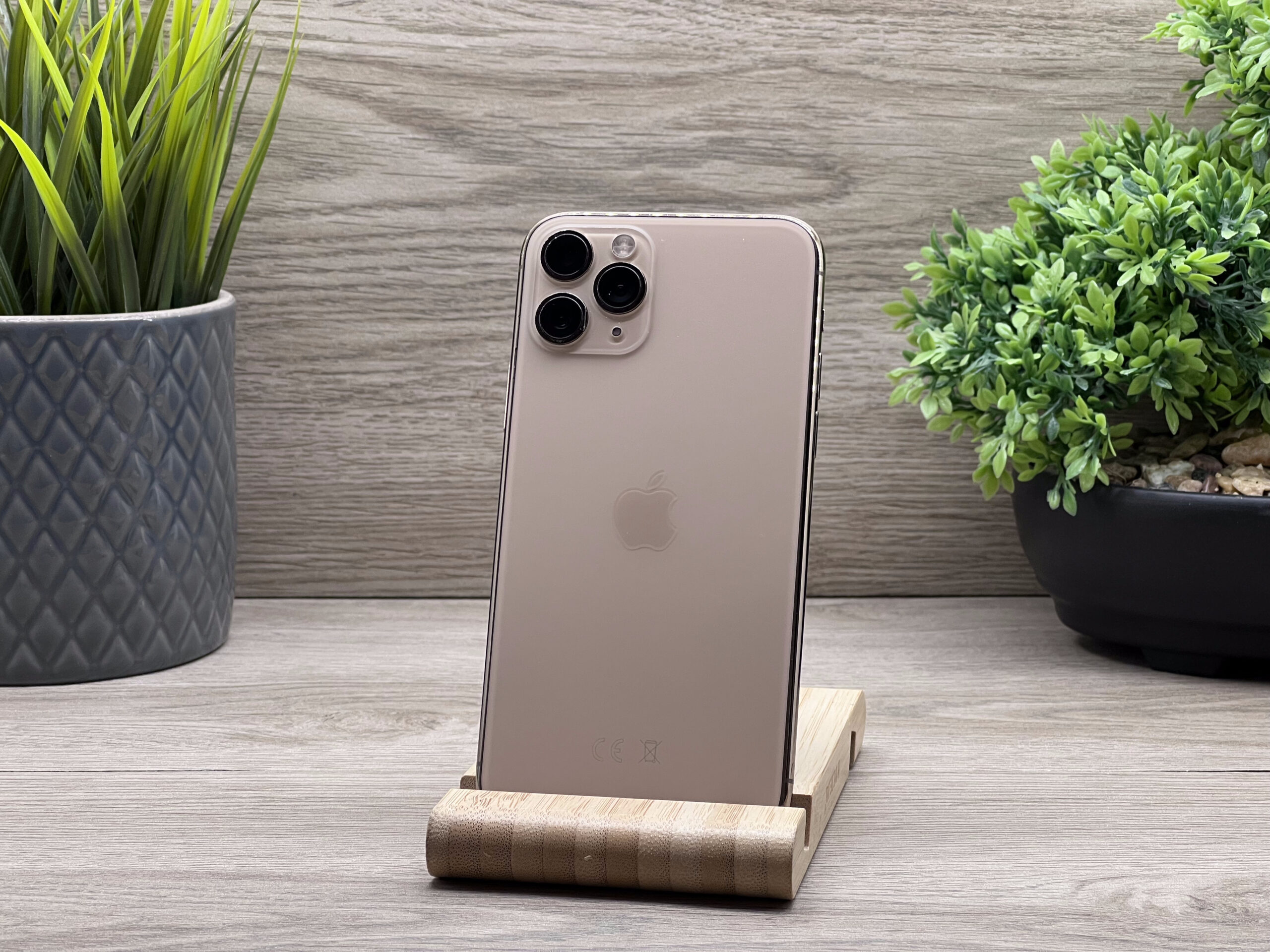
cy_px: 476
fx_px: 2825
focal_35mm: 77
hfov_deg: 25.3
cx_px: 635
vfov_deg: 19.1
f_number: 2.8
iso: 80
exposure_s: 1/100
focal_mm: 9
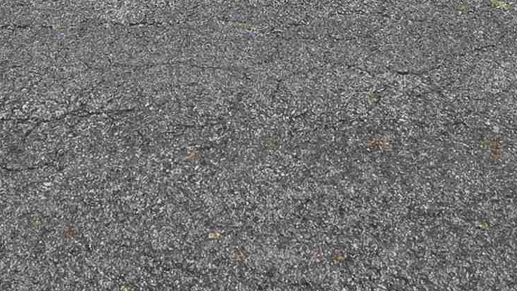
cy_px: -480
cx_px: 221
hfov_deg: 35.4
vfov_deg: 12.9
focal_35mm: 59
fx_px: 809
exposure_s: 1/812
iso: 40
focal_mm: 2.2
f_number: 1.9
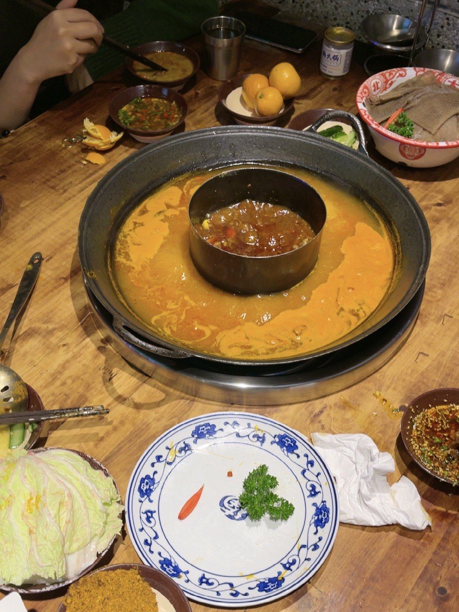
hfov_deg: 48.2
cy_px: 306
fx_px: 513
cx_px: 230
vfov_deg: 61.7
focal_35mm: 29
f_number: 1.6
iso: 40
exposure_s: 1/50
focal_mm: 5.1
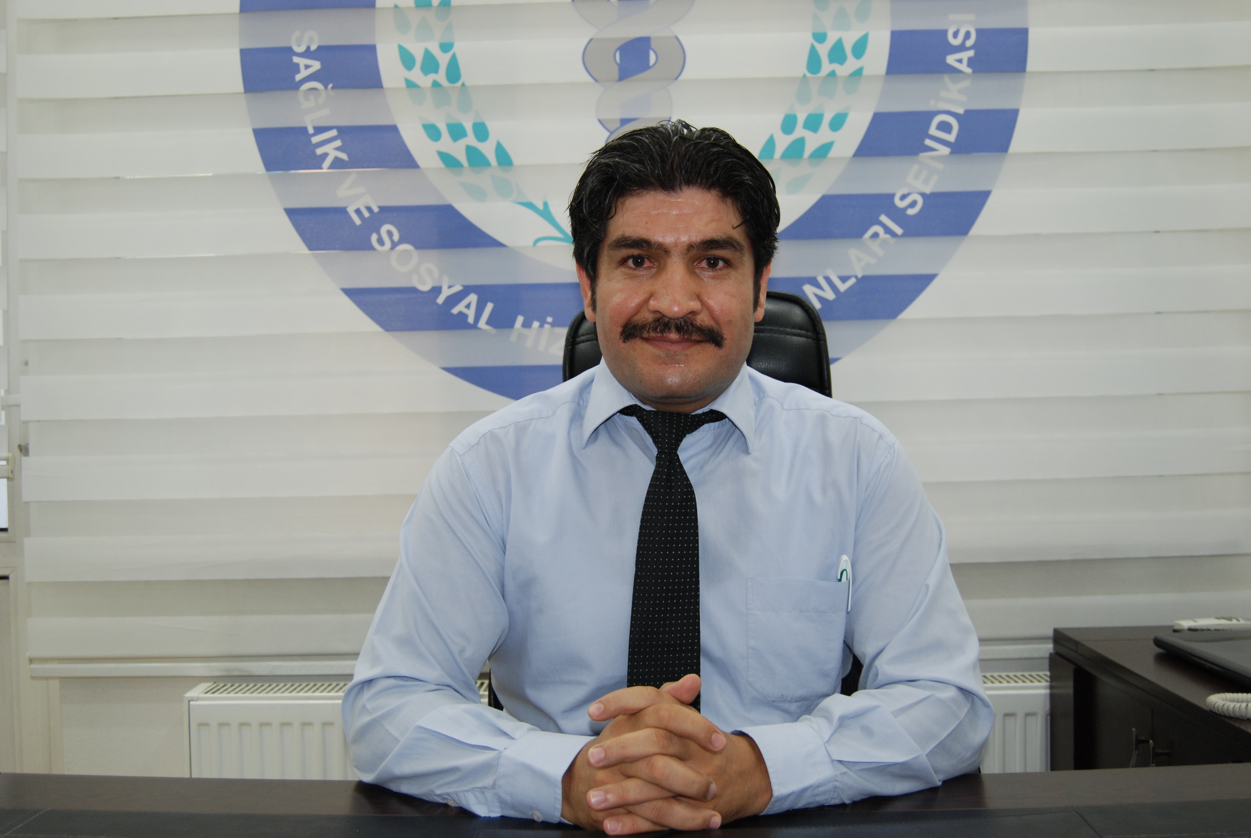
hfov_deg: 49.5
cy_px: 419
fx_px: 1357
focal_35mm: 39
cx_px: 626
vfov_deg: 34.3
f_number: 4
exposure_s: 1/60
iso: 400
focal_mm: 26
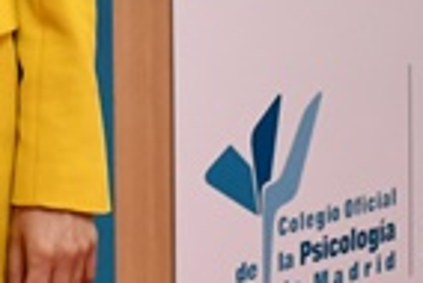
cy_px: -134
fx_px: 3999
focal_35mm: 340
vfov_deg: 4.0
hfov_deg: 5.9
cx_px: -453
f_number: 4.5
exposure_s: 1/125
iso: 1400
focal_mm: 42
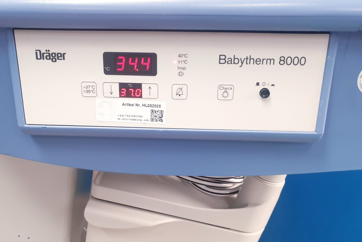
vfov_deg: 46.3
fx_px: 282
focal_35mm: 28
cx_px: 179
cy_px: 136
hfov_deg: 65.5
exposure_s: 1/50
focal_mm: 4.3
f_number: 2.4
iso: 320
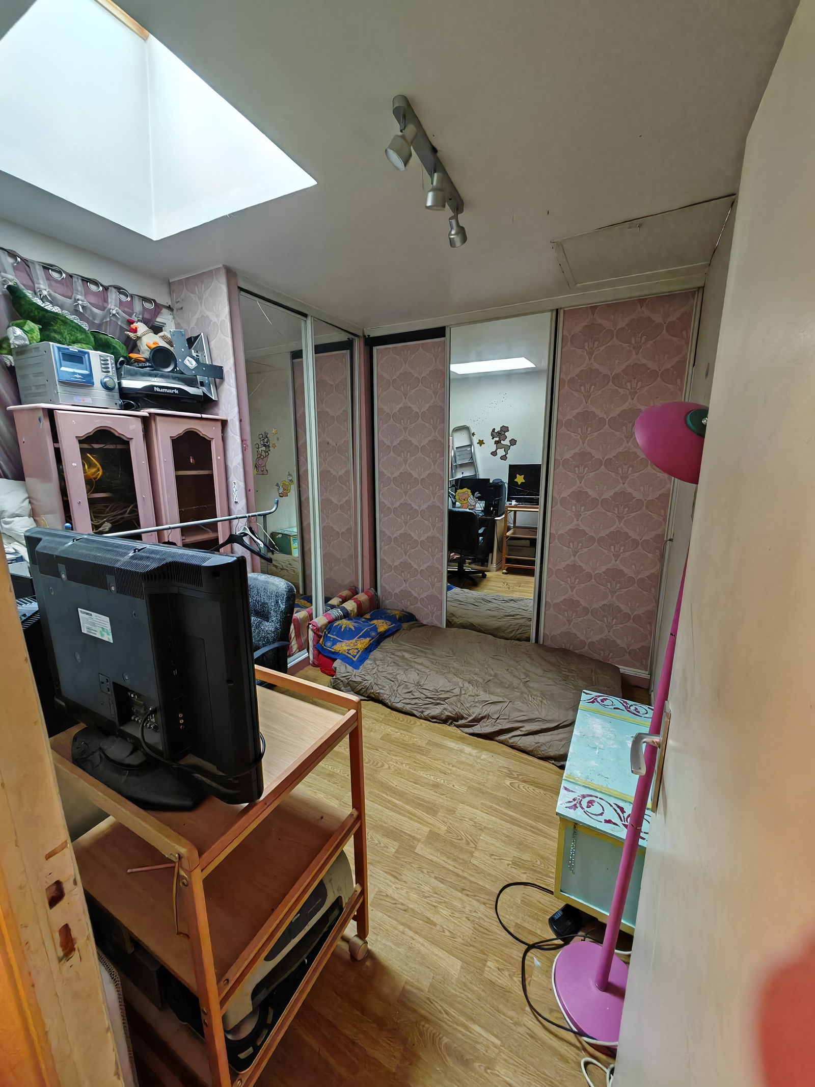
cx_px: 408
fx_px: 408
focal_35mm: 13
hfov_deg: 89.9
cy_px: 544
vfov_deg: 106.2
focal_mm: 1.82
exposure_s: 1/33
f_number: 2
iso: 640
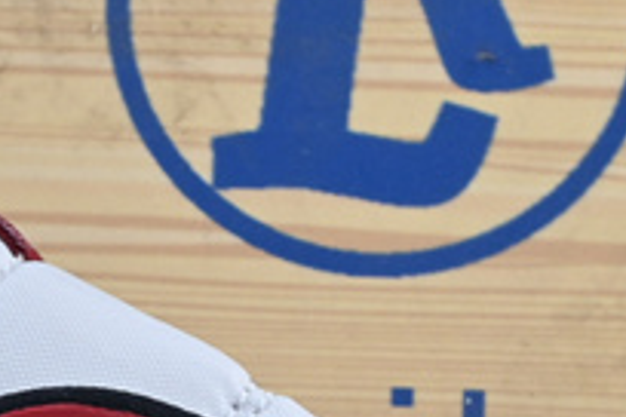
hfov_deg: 7.2
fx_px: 4980
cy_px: 981
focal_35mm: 286
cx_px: 313
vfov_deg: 4.7
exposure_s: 1/15
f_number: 10
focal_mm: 32.5
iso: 100
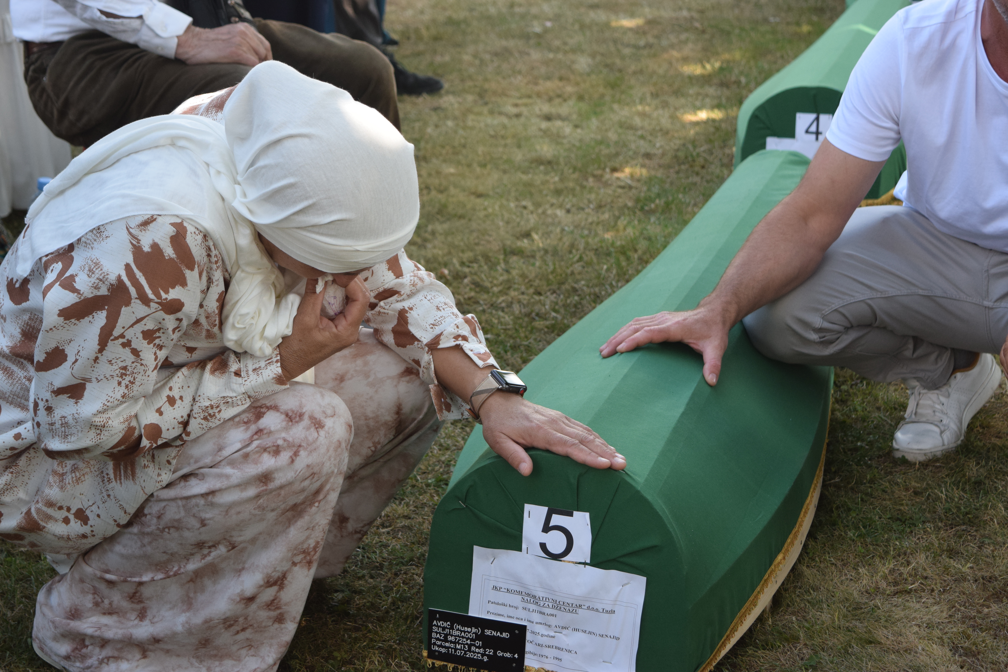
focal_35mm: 72
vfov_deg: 18.9
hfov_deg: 28.1
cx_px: 504
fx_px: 2016
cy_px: 336
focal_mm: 48
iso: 800
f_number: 5.3
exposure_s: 1/500
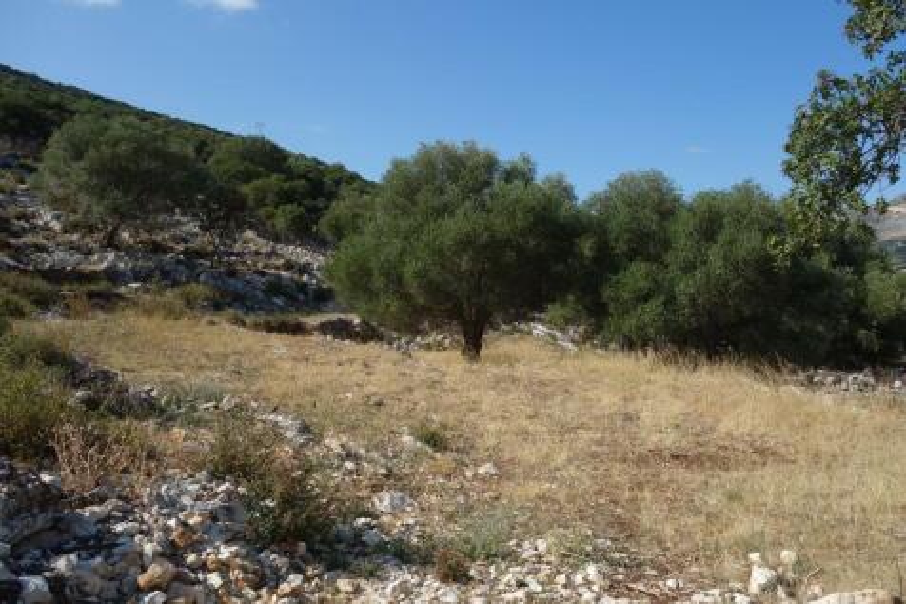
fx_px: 704
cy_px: 302
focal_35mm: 28
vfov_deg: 46.4
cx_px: 453
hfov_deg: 65.5
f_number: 5.6
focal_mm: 10.4
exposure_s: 1/500
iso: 125
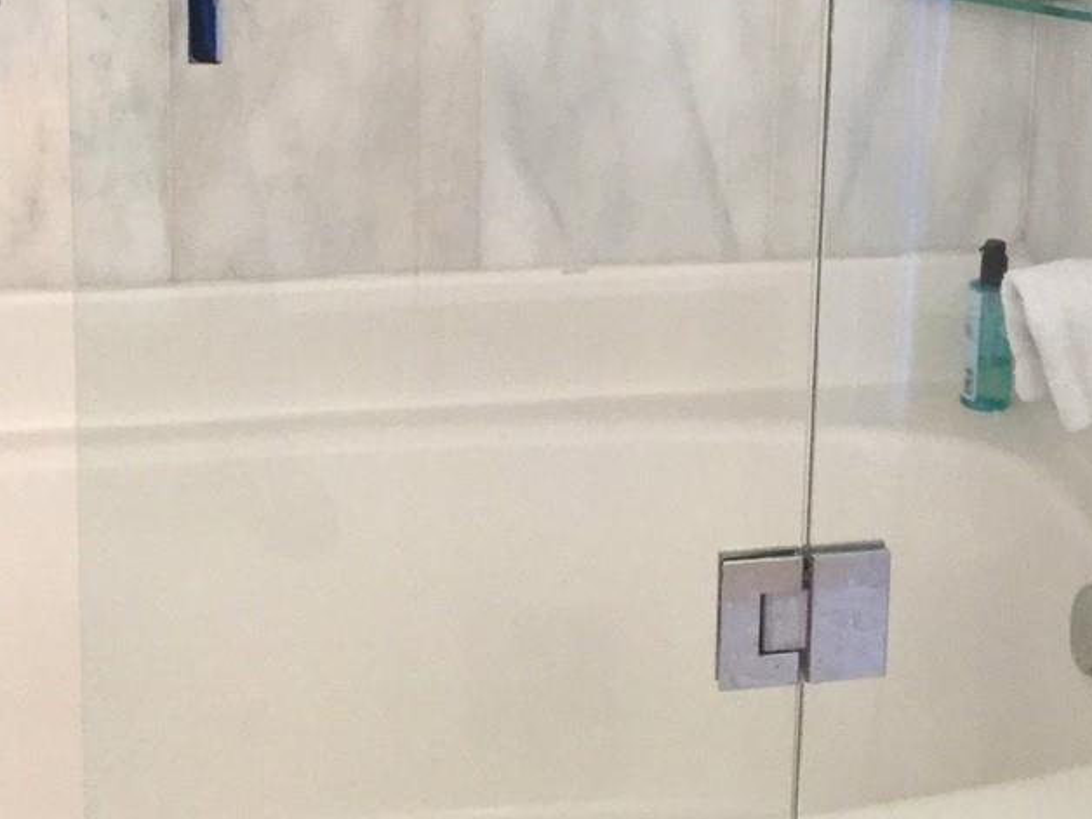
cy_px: -2
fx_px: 2492
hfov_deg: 24.4
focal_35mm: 79
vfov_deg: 18.2
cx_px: 849
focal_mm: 3.3
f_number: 2.4
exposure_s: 1/30
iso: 64
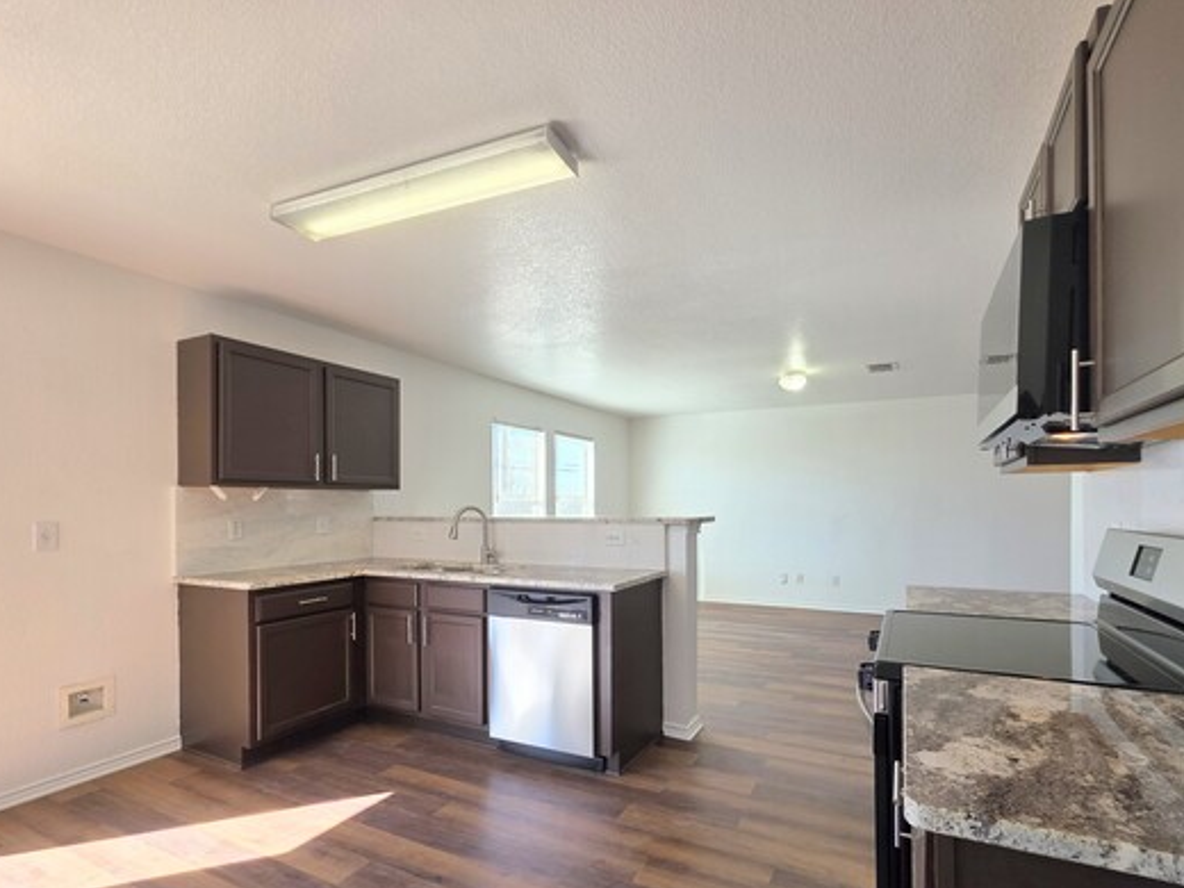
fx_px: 547
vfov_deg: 77.7
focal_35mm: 16
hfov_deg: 94.4
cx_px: 624
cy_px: 503
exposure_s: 1/120
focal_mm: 2.2
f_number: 1.9
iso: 32
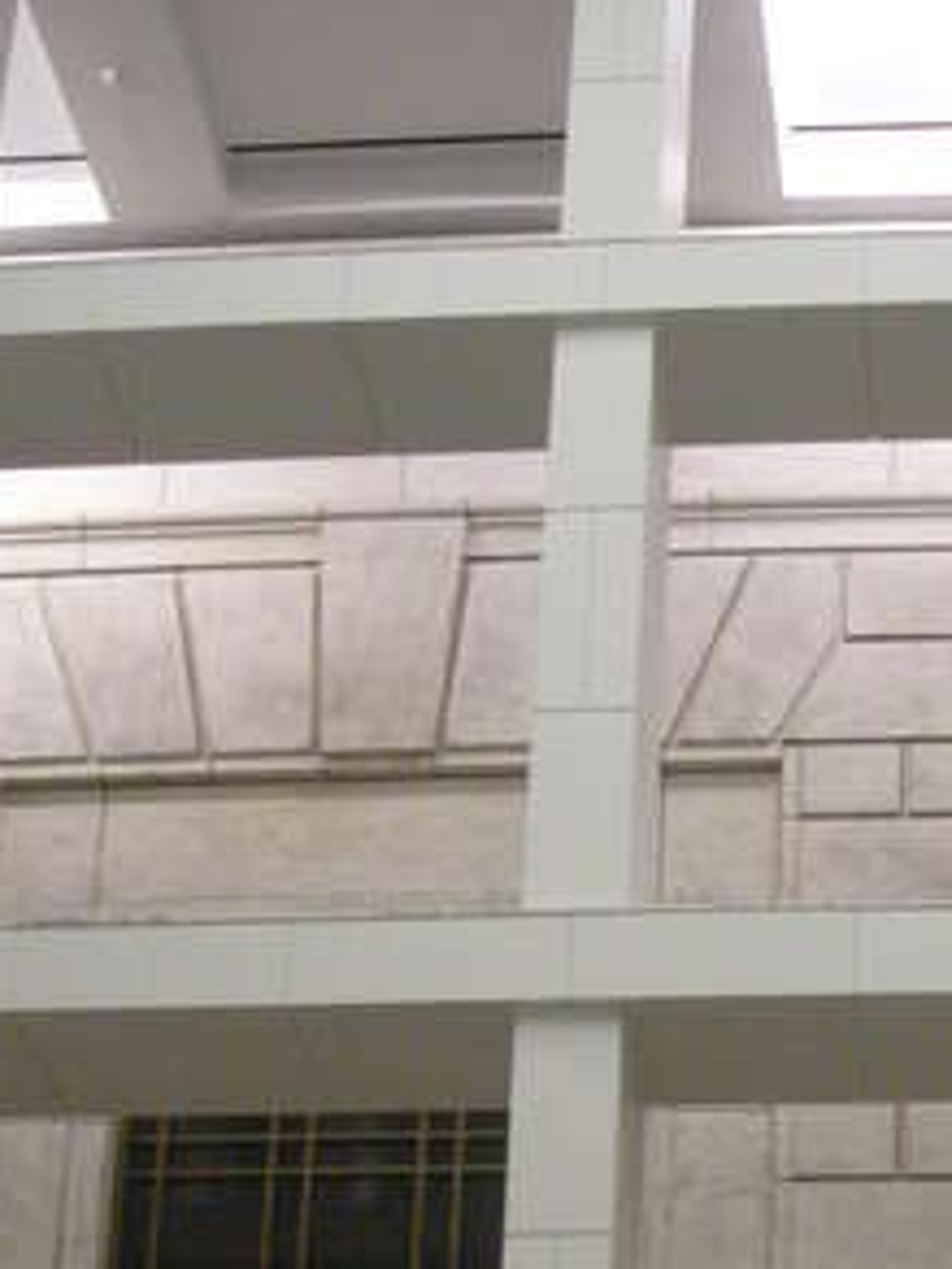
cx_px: 1043
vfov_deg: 19.5
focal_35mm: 96
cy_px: 1443
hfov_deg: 15.0
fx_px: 3520
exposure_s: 1/60
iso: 334
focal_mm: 5.7
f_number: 2.8
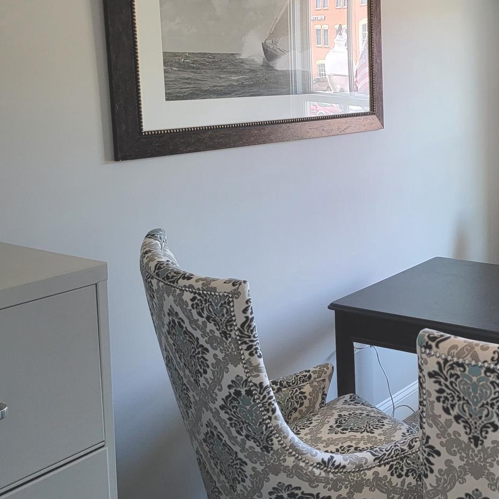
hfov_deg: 32.9
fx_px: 750
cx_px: 530
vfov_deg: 36.2
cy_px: 149
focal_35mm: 46
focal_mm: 6.7
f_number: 1.8
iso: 125
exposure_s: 1/120
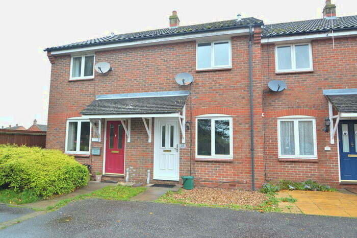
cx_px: 178
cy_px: 119
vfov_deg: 56.1
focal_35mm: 22
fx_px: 223
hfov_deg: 77.3
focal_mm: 15
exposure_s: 1/25
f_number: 4
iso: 125
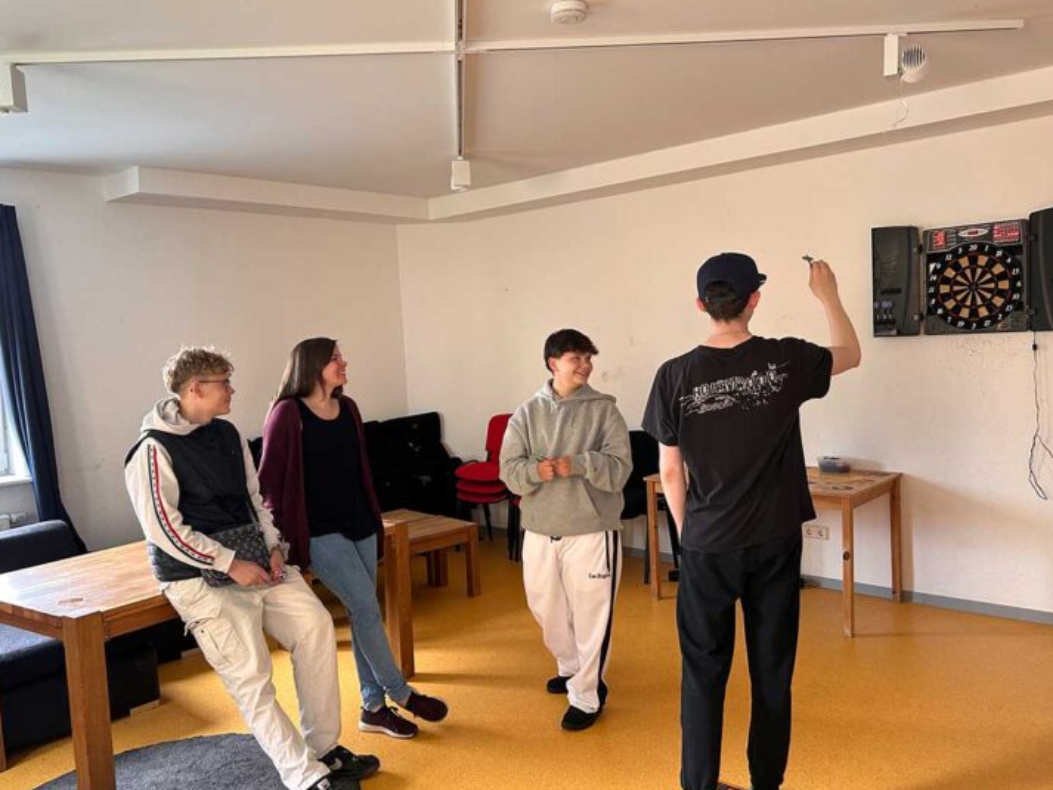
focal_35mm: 28
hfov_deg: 63.4
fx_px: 852
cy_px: 415
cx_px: 517
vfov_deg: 49.7
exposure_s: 1/60
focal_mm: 5.7
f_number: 1.5
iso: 125
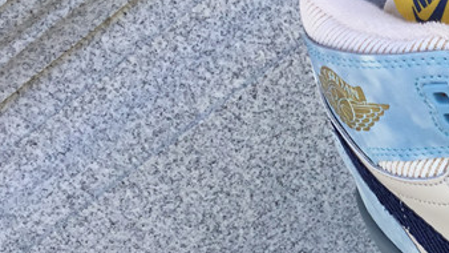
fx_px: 1071
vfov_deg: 13.2
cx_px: 575
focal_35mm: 90
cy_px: 264
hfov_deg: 21.5
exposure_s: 1/208
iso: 25
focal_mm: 3.3
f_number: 2.4
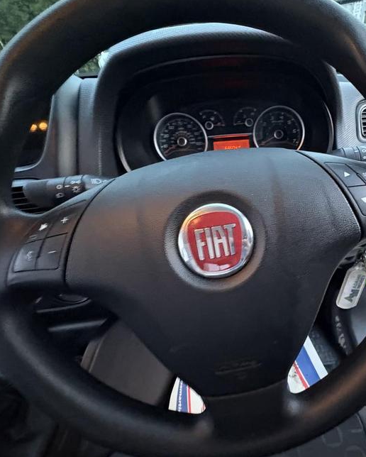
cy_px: 225
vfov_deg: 83.2
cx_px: 259
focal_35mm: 19
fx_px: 257
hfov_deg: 67.8
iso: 1250
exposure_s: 1/30
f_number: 2.2
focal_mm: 2.22
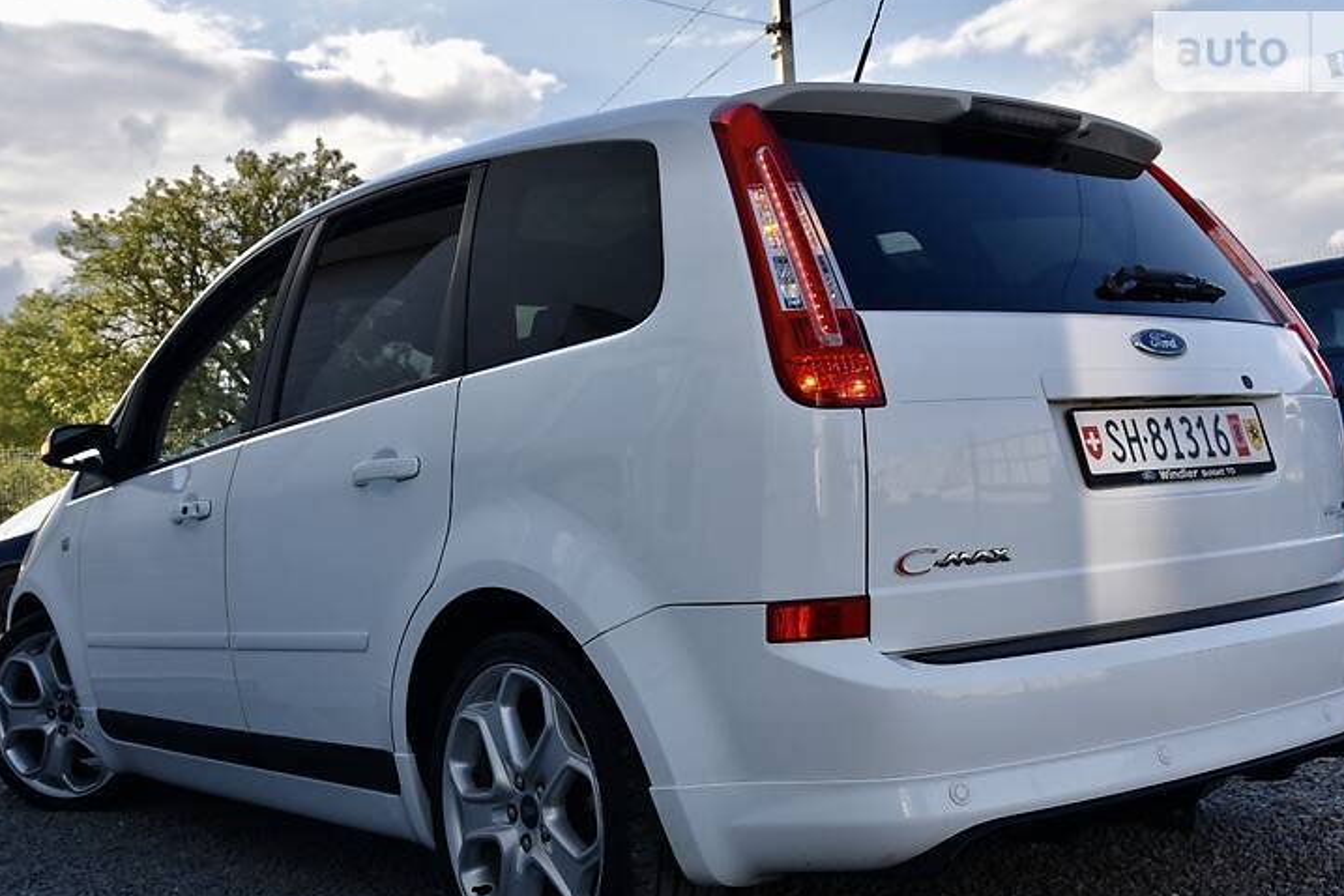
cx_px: 702
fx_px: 1456
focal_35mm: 39
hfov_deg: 49.5
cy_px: 487
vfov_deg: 34.2
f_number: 8
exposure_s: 1/250
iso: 280
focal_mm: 35
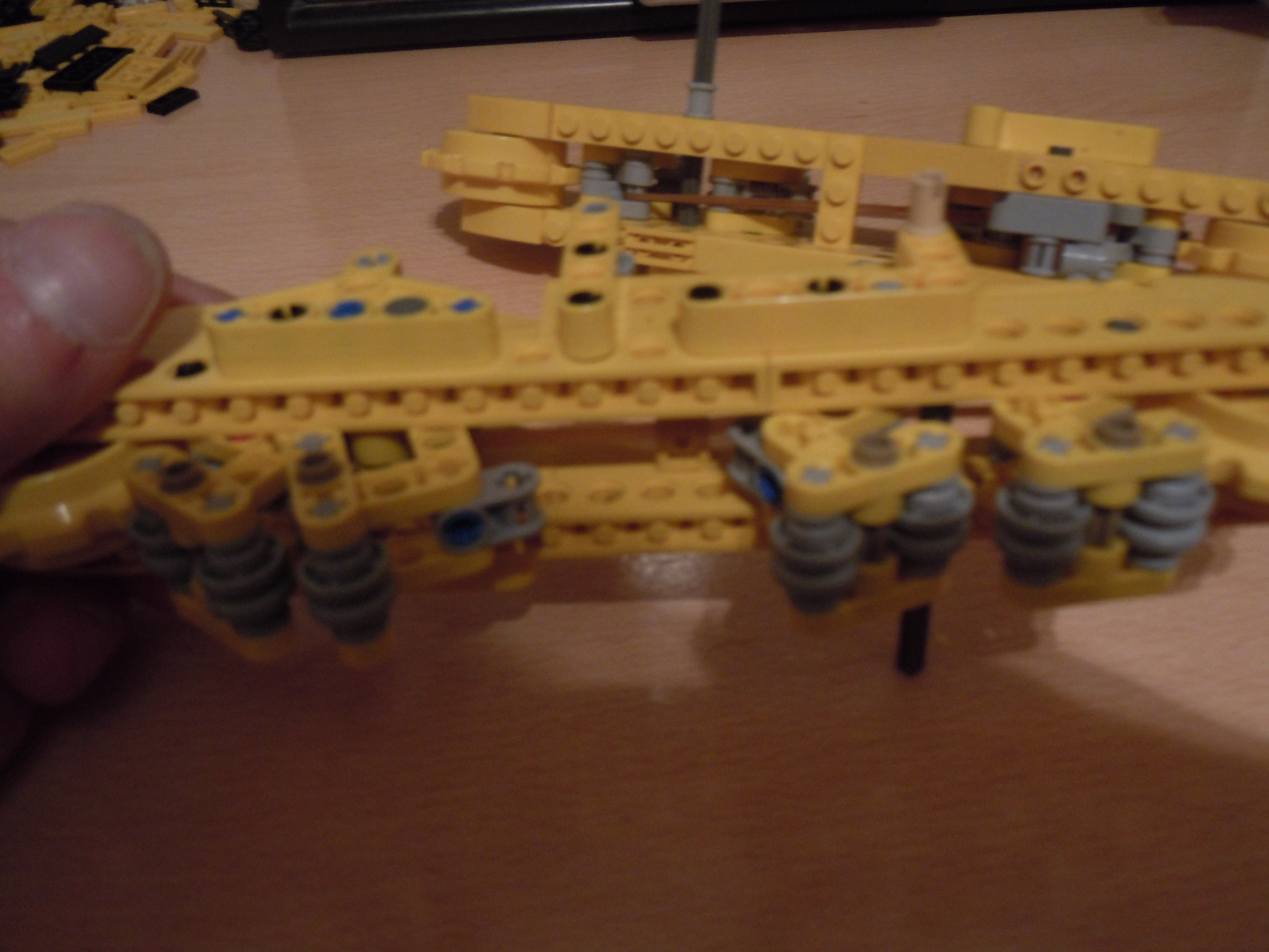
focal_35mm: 30
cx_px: 634
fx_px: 1100
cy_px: 476
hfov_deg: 60.0
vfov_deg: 46.8
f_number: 3.5
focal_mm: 5.4
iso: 400
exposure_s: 1/8
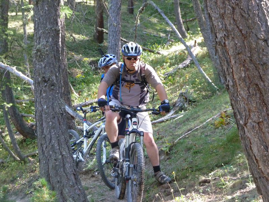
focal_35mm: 90
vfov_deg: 16.4
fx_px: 699
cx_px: 134
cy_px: 101
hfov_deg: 21.8
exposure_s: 1/40
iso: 320
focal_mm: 14.7
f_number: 4.3
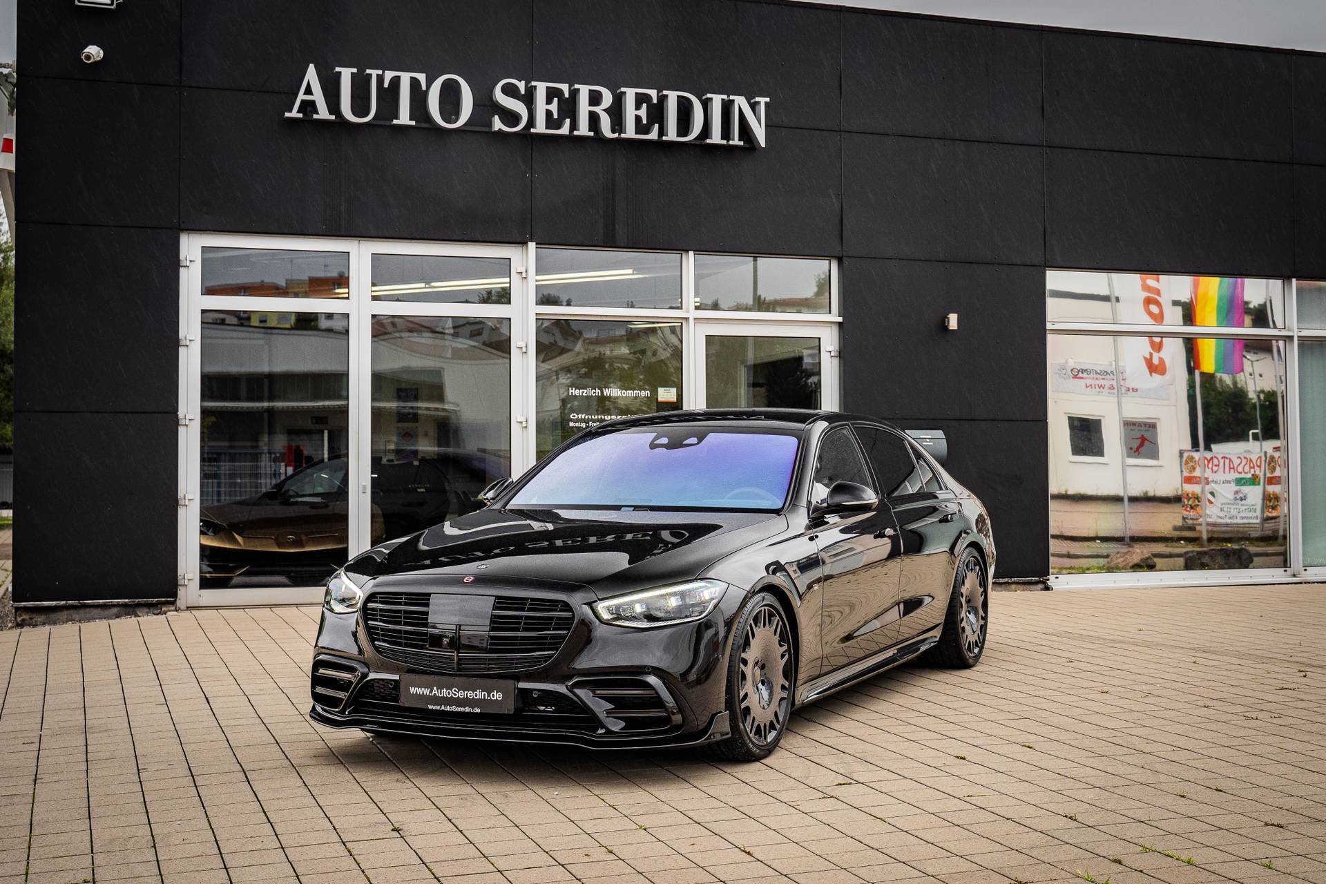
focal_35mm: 36
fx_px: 1326
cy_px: 442
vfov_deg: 36.9
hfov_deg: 53.1
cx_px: 663
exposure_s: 1/125
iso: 640
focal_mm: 36
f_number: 5
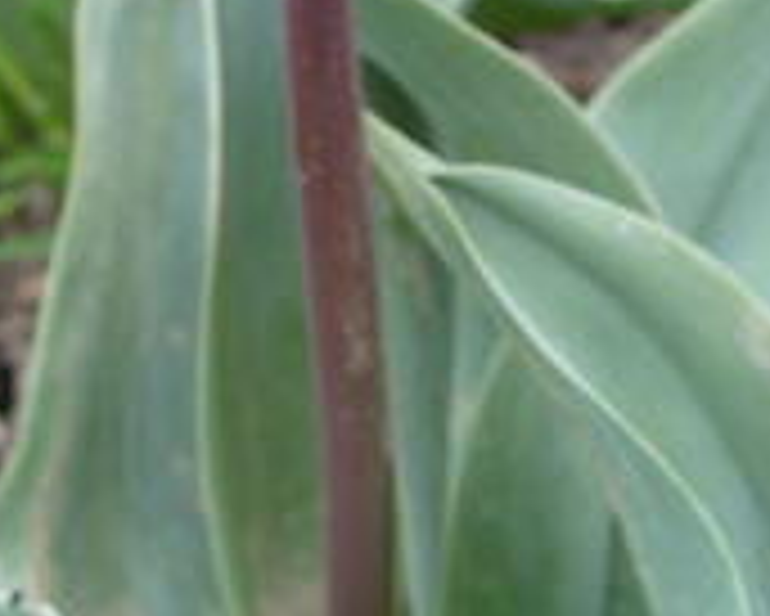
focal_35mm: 120
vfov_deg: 12.5
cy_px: -130
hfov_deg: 16.0
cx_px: 356
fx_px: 2736
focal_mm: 7.8
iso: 80
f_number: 3.4
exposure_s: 1/90
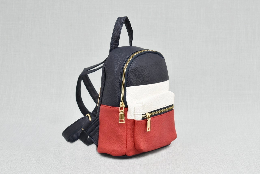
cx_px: 130
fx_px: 596
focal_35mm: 82
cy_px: 87
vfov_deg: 16.6
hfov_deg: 24.6
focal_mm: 55
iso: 100
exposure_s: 1/10
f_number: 5.6
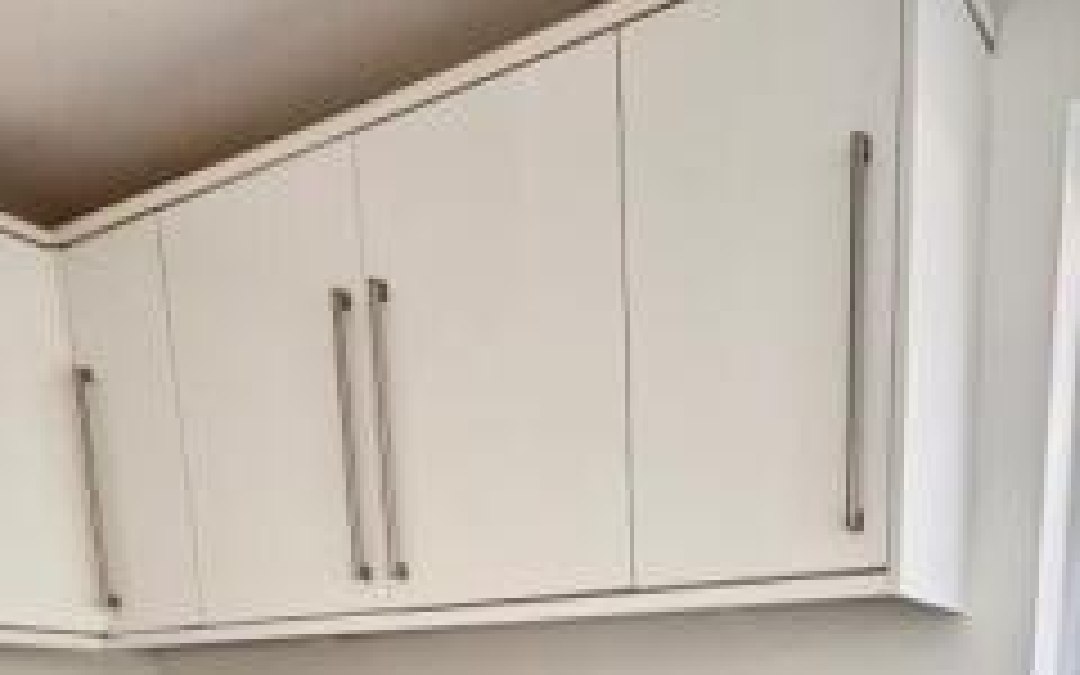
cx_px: 700
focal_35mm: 36
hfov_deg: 53.2
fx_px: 1060
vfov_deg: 26.9
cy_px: 970
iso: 80
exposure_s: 1/99
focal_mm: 2.22
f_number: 2.2
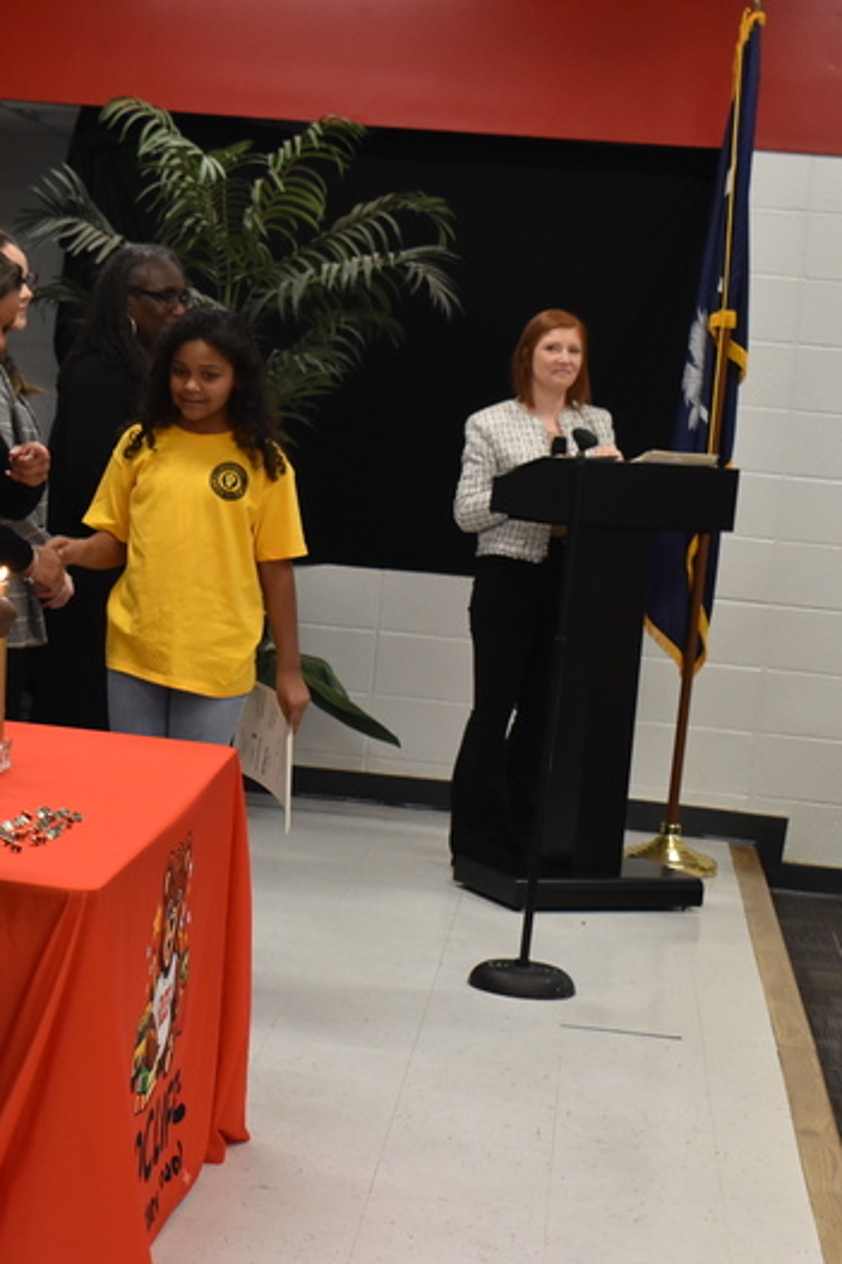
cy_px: 638
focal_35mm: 82
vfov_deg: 24.8
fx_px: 2878
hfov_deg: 16.5
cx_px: 185
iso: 1400
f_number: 7.1
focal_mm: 36
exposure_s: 1/60
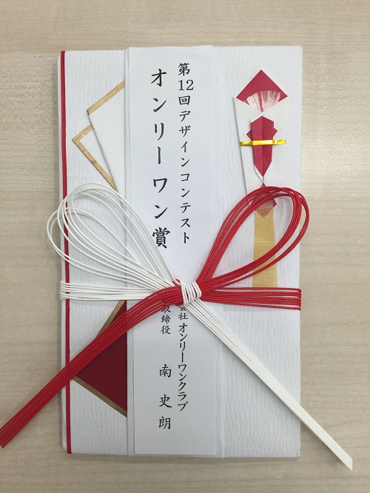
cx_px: 185
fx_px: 413
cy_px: 246
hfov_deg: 48.3
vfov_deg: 61.6
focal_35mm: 29
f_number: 2.2
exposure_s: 1/120
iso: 50
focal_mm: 4.15
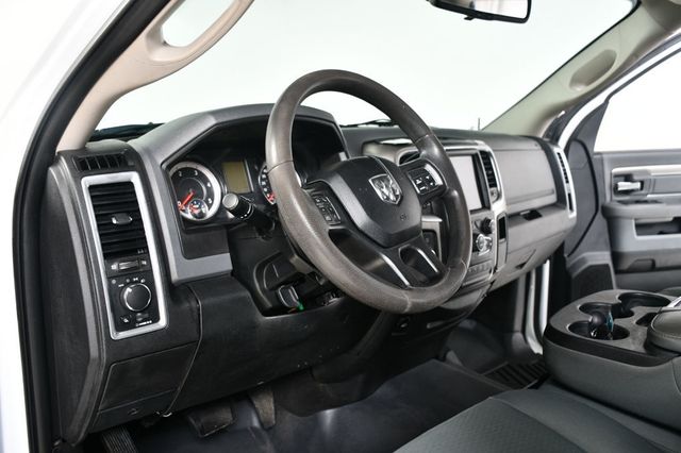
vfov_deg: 39.9
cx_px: 340
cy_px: 226
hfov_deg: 57.2
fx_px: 624
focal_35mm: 33
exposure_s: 1/160
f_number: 3.5
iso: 100
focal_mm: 22
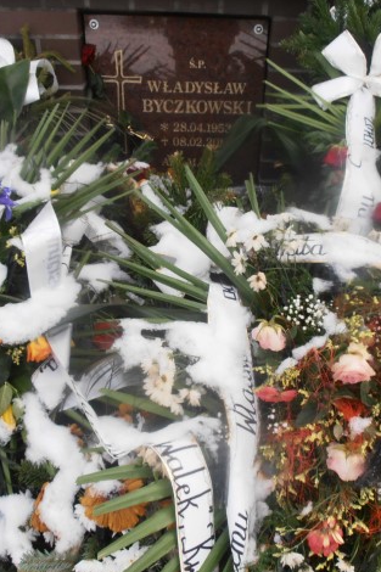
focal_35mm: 34
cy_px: 287
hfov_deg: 38.8
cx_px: 207
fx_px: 540
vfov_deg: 55.8
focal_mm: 4.2
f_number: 7.9
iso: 80
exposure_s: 1/40
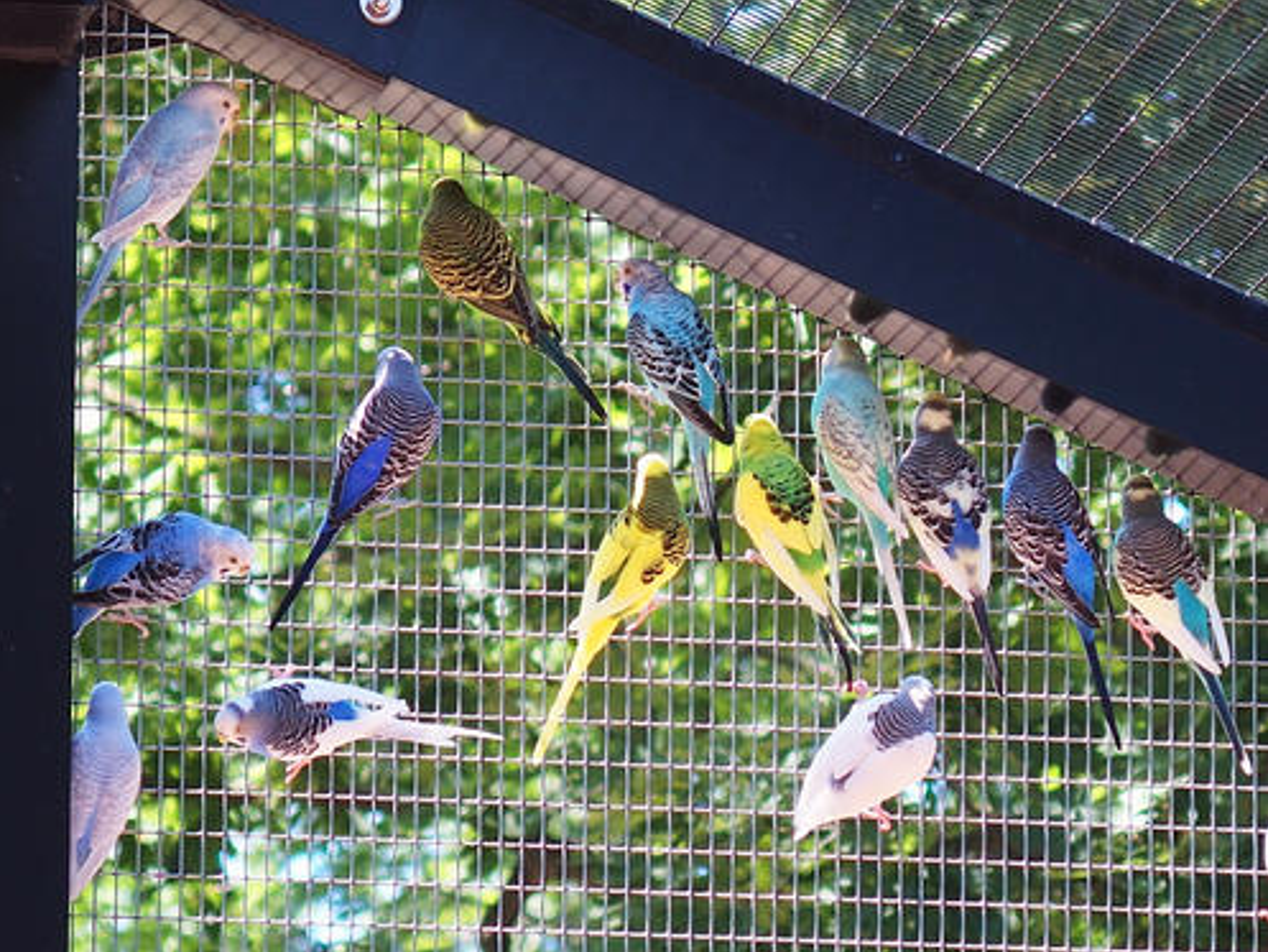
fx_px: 6082
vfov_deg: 8.9
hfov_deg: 11.9
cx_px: 633
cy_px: 476
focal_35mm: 166
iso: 100
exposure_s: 1/250
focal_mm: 35
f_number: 2.8
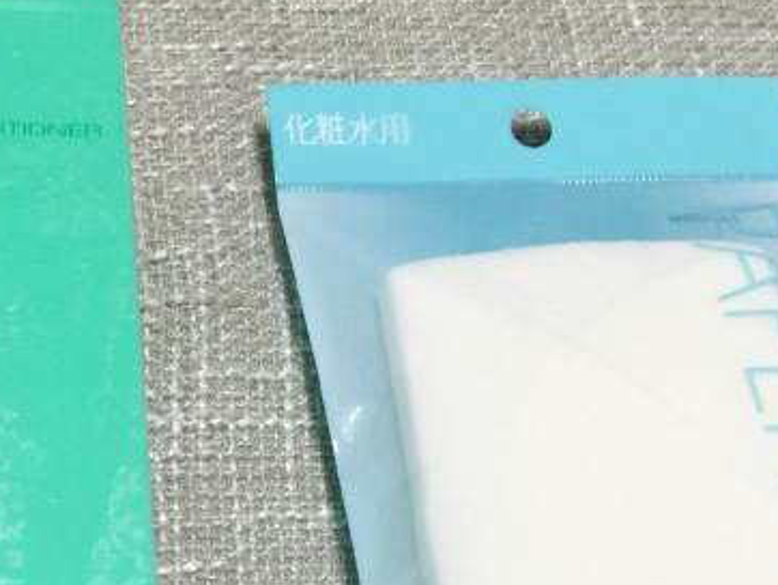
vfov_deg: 17.7
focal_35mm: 82
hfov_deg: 23.1
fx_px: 1844
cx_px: 47
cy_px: 525
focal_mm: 4.15
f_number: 2.2
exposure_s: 1/15
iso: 50
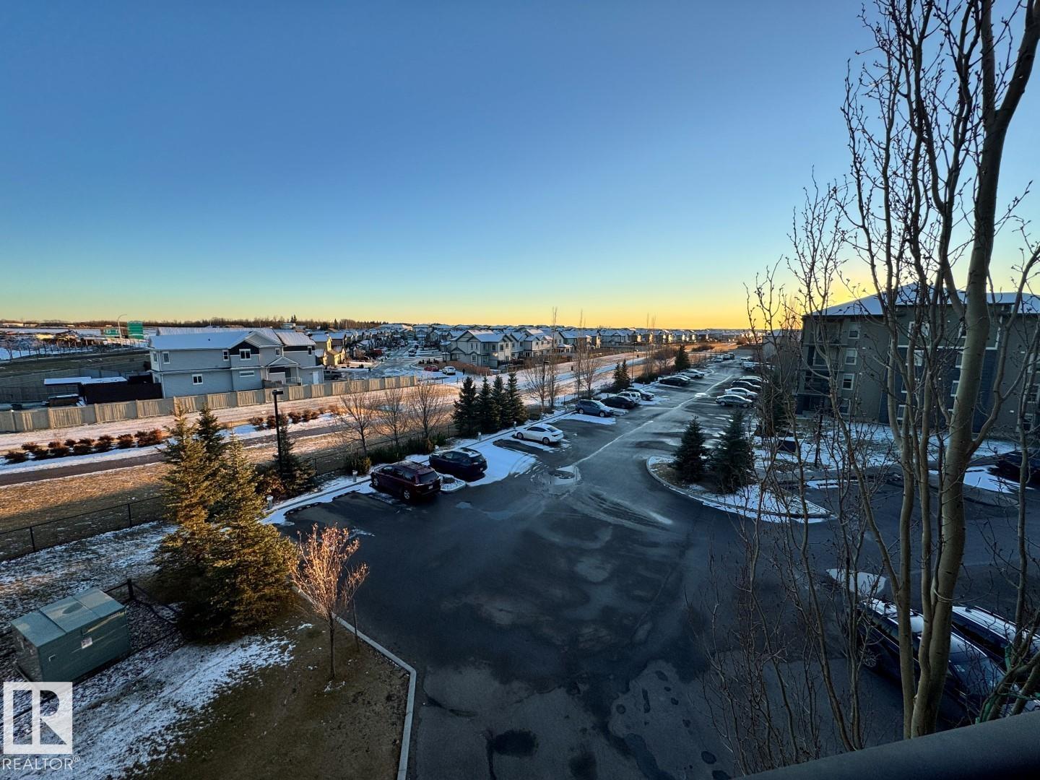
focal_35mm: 14
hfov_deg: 102.1
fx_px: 421
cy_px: 390
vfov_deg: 85.7
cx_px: 520
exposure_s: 1/713
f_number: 2.2
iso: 40
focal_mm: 2.22
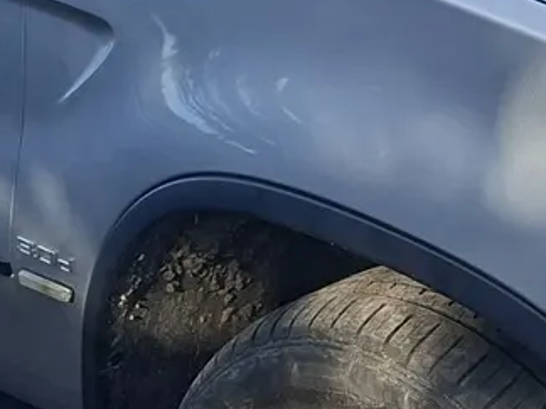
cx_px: 407
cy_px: -7
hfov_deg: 15.9
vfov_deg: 11.9
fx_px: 1940
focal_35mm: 123
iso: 50
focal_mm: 5.54
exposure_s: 1/1261
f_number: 1.8
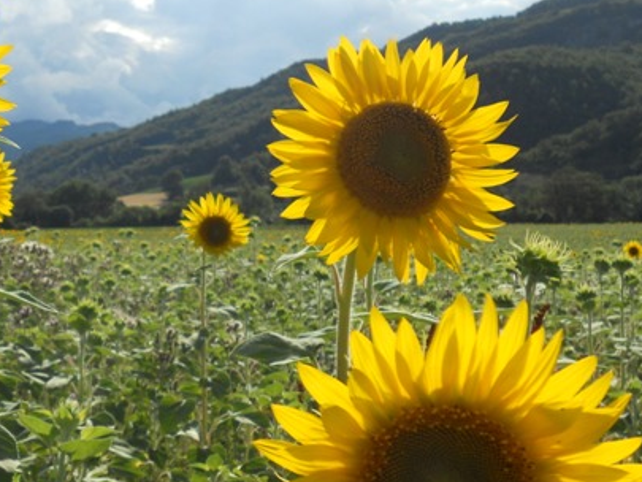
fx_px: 1391
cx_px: 68
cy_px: 312
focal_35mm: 75
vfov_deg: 19.6
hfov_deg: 25.2
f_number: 3.9
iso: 80
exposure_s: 1/800
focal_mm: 6.9
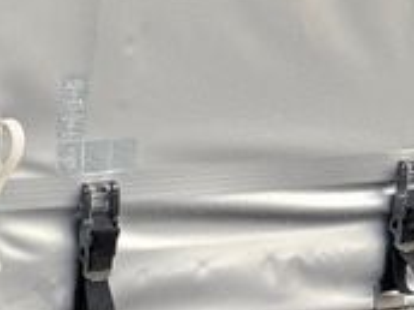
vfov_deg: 9.6
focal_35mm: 155
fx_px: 1854
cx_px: -580
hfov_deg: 10.8
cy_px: 175
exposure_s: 1/635
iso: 50
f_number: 1.6
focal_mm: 5.96
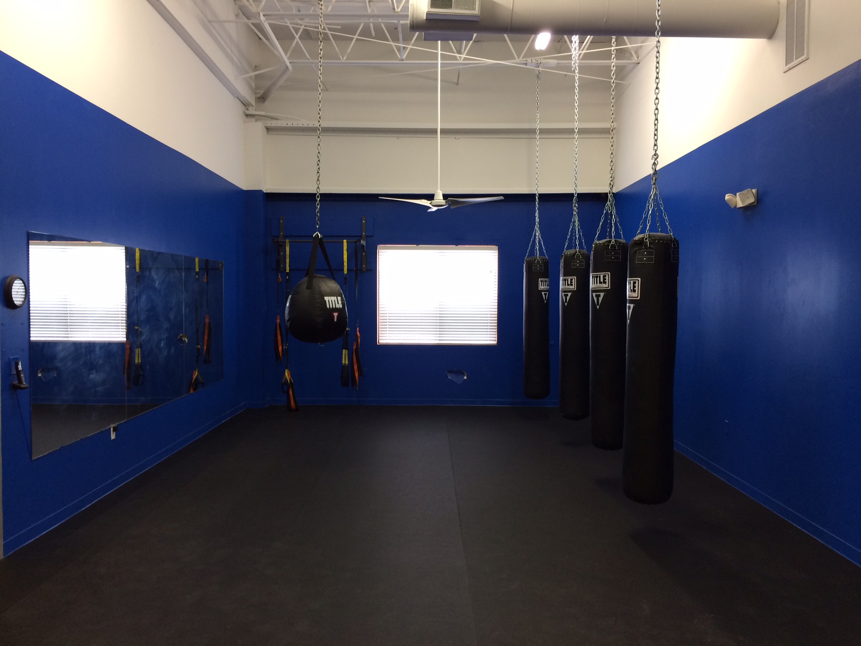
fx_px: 721
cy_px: 323
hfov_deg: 61.7
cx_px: 430
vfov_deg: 48.2
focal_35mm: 29
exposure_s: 1/30
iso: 80
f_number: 2.2
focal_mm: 4.15
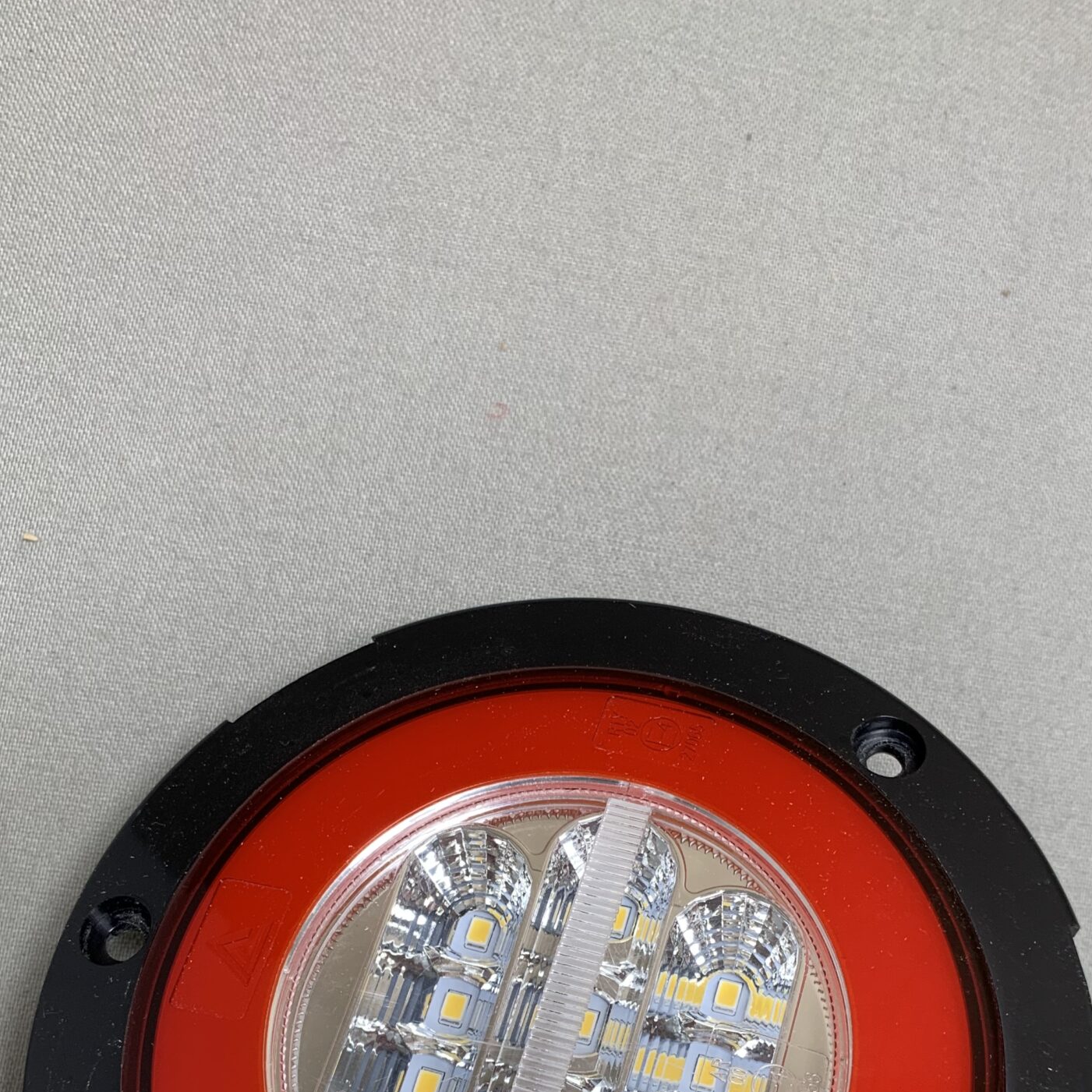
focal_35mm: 42
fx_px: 1499
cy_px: 928
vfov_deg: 38.0
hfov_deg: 40.0
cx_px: 598
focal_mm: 4.25
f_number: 1.8
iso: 50
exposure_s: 1/100
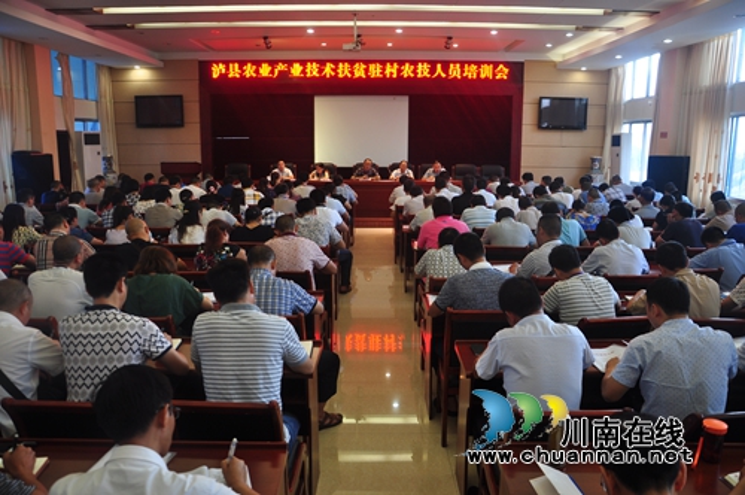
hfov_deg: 67.4
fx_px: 558
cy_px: 248
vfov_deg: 47.8
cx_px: 372
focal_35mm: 27
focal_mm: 18
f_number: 3.5
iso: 200
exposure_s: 1/40
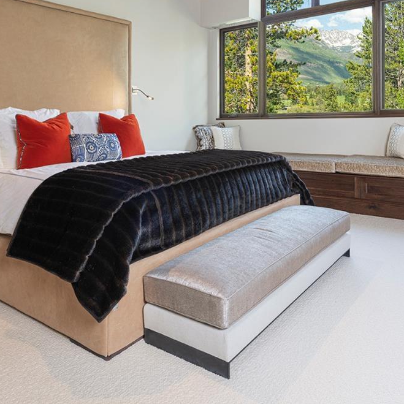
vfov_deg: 54.1
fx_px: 383
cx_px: 207
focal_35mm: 29
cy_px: 122
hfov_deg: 55.6
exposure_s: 1/10
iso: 400
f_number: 11
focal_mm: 15
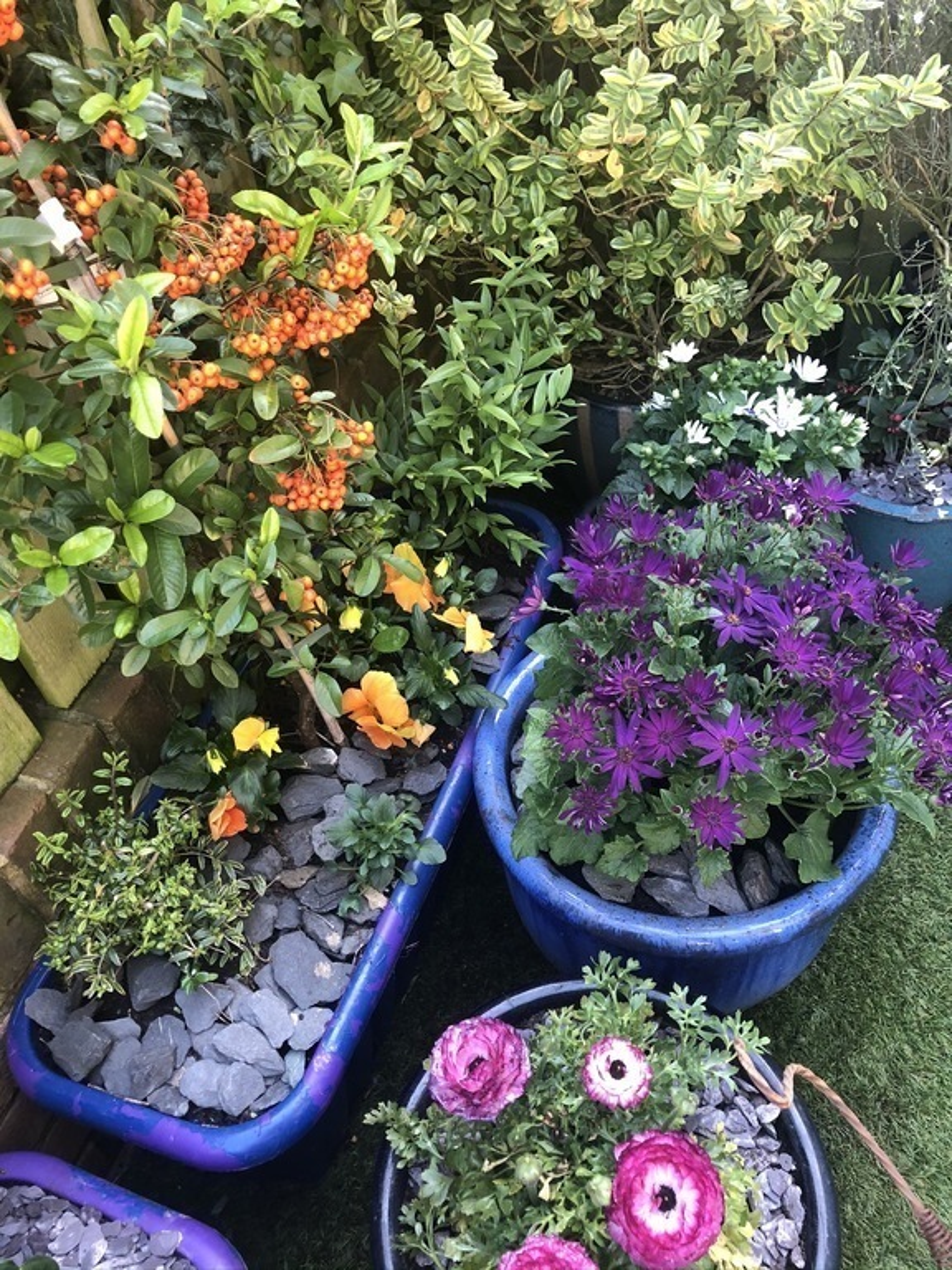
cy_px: 635
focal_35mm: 28
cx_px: 476
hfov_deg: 49.7
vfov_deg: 63.4
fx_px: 1027
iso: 40
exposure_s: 1/30
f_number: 1.8
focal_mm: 4
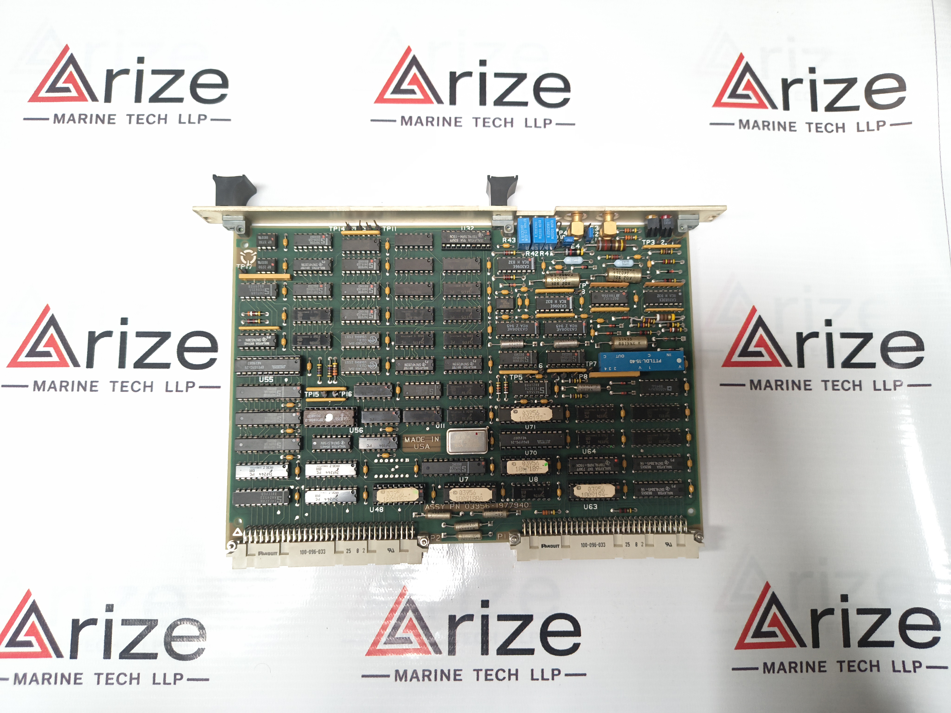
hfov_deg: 73.9
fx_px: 632
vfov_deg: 58.9
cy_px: 356
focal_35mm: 23
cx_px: 476
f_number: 1.8
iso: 522
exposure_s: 1/60
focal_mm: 5.56
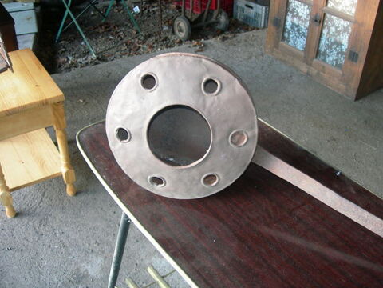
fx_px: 420
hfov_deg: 49.0
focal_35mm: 38
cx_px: 192
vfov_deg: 37.7
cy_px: 144
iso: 190
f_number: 2.8
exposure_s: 1/27.8
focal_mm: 7.8
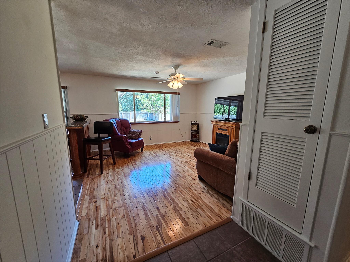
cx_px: 175
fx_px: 131
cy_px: 131
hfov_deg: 106.2
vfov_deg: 89.9
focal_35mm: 13
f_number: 2.2
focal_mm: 2.2
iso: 125
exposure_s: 1/60
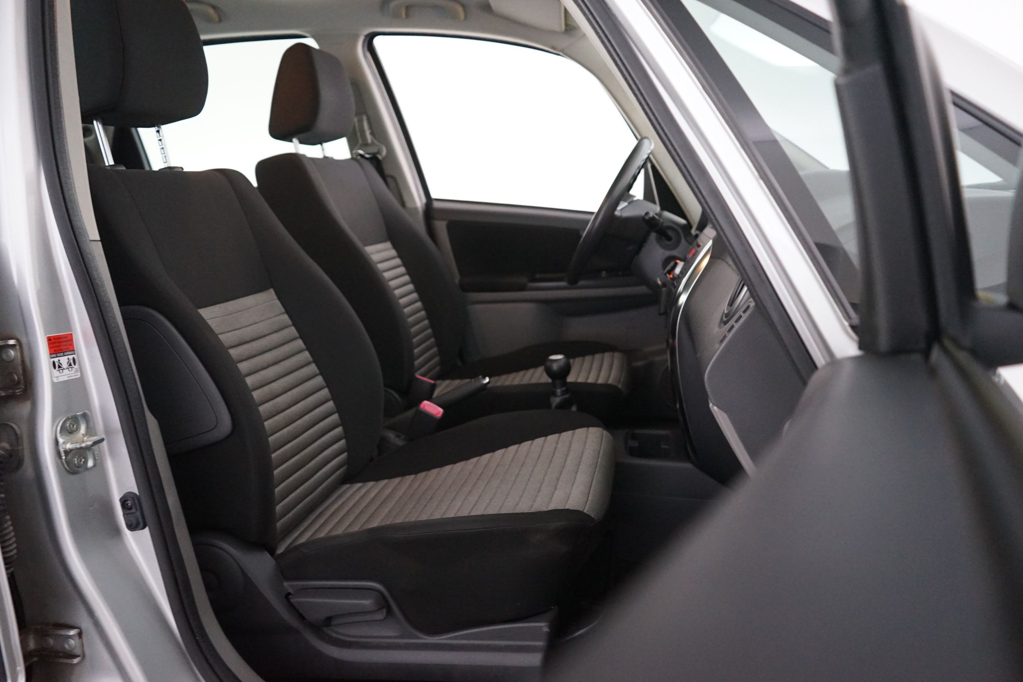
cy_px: 341
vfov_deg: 45.0
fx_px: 824
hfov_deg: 63.7
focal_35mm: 29
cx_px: 512
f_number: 3.5
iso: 4000
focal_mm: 29
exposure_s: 1/15
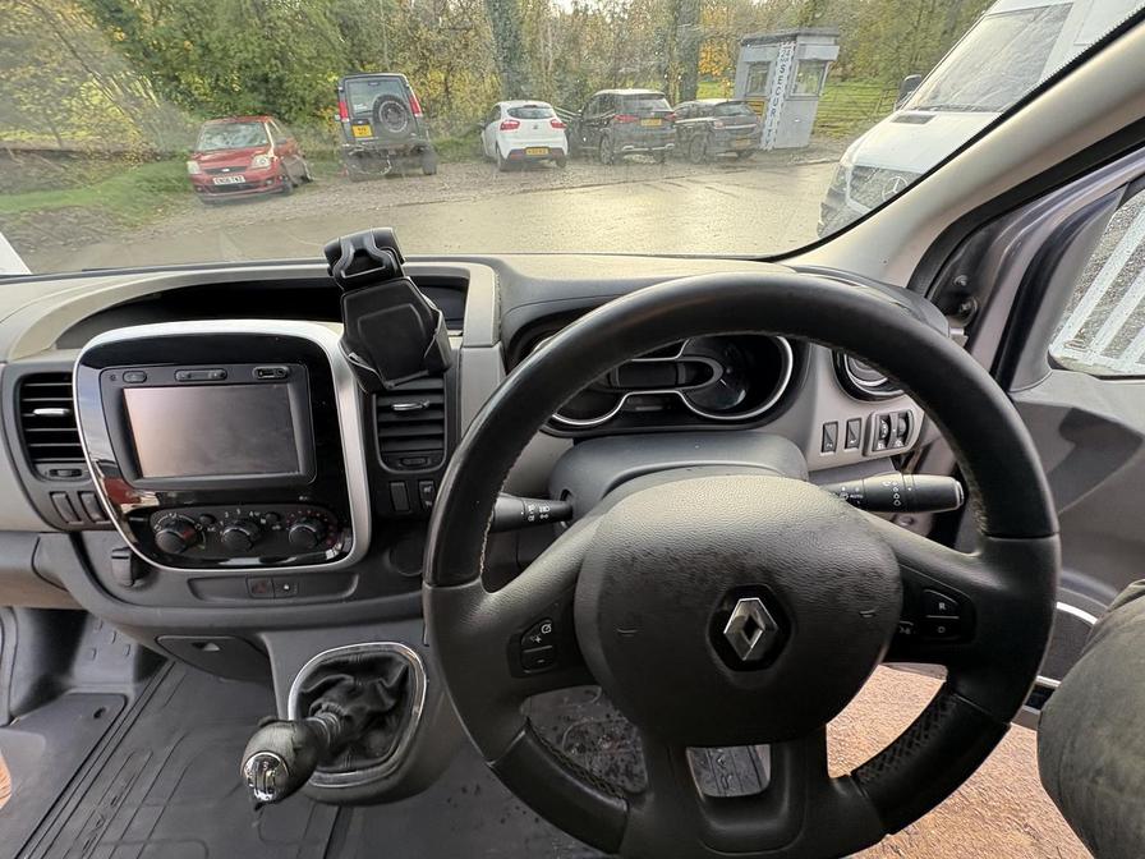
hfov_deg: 102.1
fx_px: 463
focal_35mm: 14
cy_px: 430
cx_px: 572
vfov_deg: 85.7
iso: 125
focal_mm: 2.22
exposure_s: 1/99
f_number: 2.2
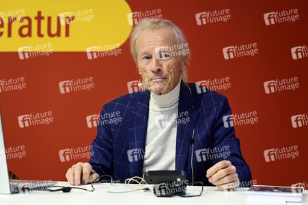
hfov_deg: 28.9
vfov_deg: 19.4
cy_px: 102
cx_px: 154
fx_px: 598
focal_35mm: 70
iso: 1250
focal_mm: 70
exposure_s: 1/400
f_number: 3.5
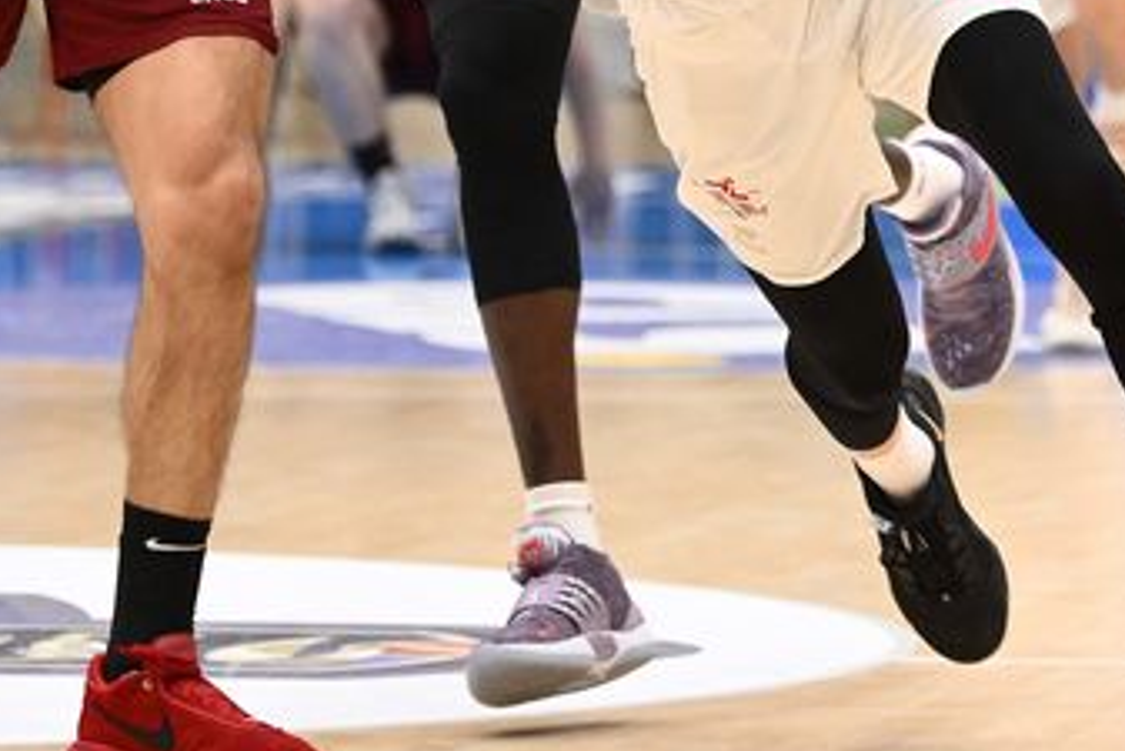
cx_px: 861
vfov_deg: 3.8
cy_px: -179
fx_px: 11348
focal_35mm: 363
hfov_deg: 5.7
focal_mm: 125
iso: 4000
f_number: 3.2
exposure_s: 1/1000
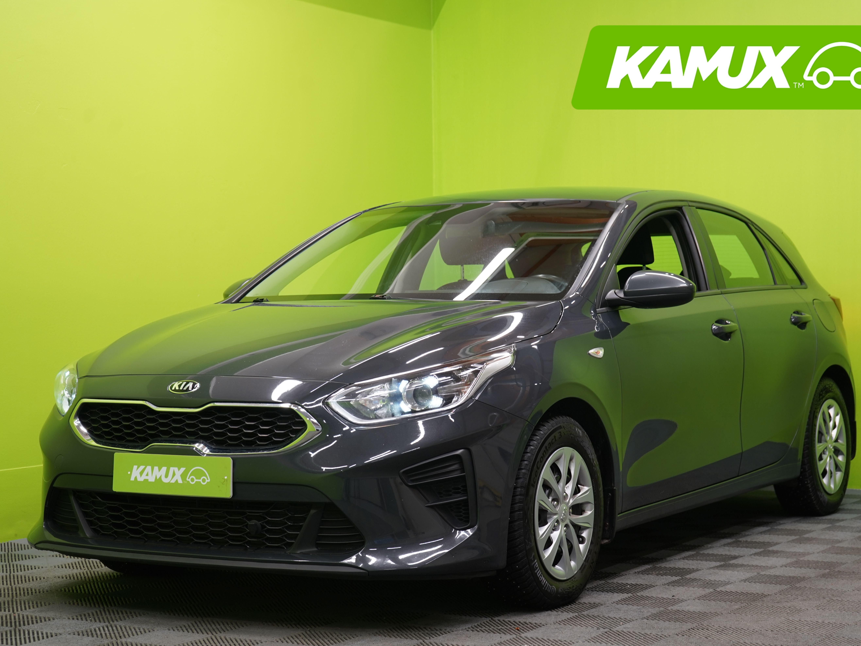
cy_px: 321
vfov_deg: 21.0
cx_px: 448
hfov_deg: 27.8
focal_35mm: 70
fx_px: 1741
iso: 400
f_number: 5.6
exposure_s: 1/25
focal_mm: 64
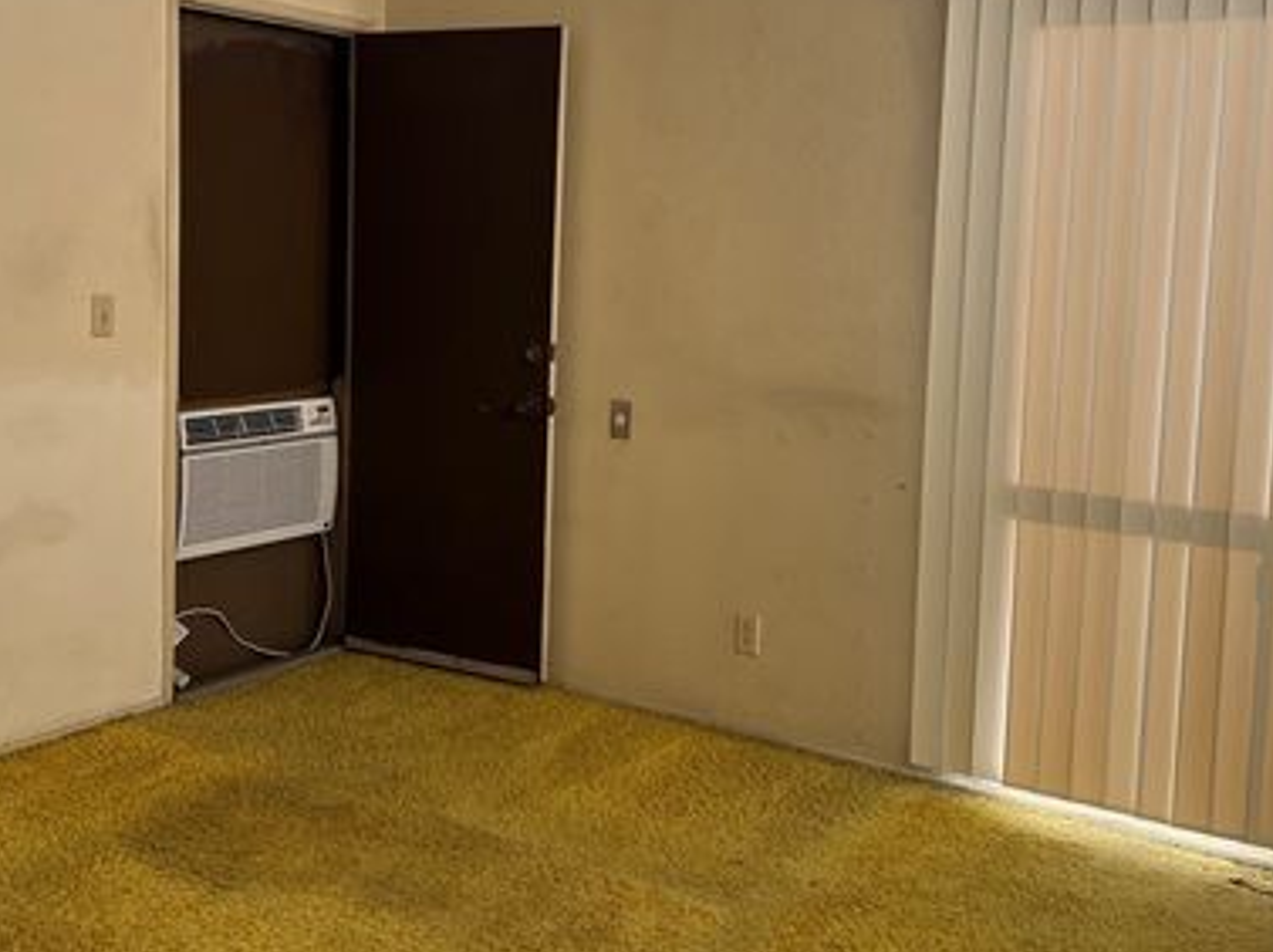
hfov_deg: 45.6
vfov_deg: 34.8
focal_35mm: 41
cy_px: 326
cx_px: 530
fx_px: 1506
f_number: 1.5
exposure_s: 1/402
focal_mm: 5.7
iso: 50
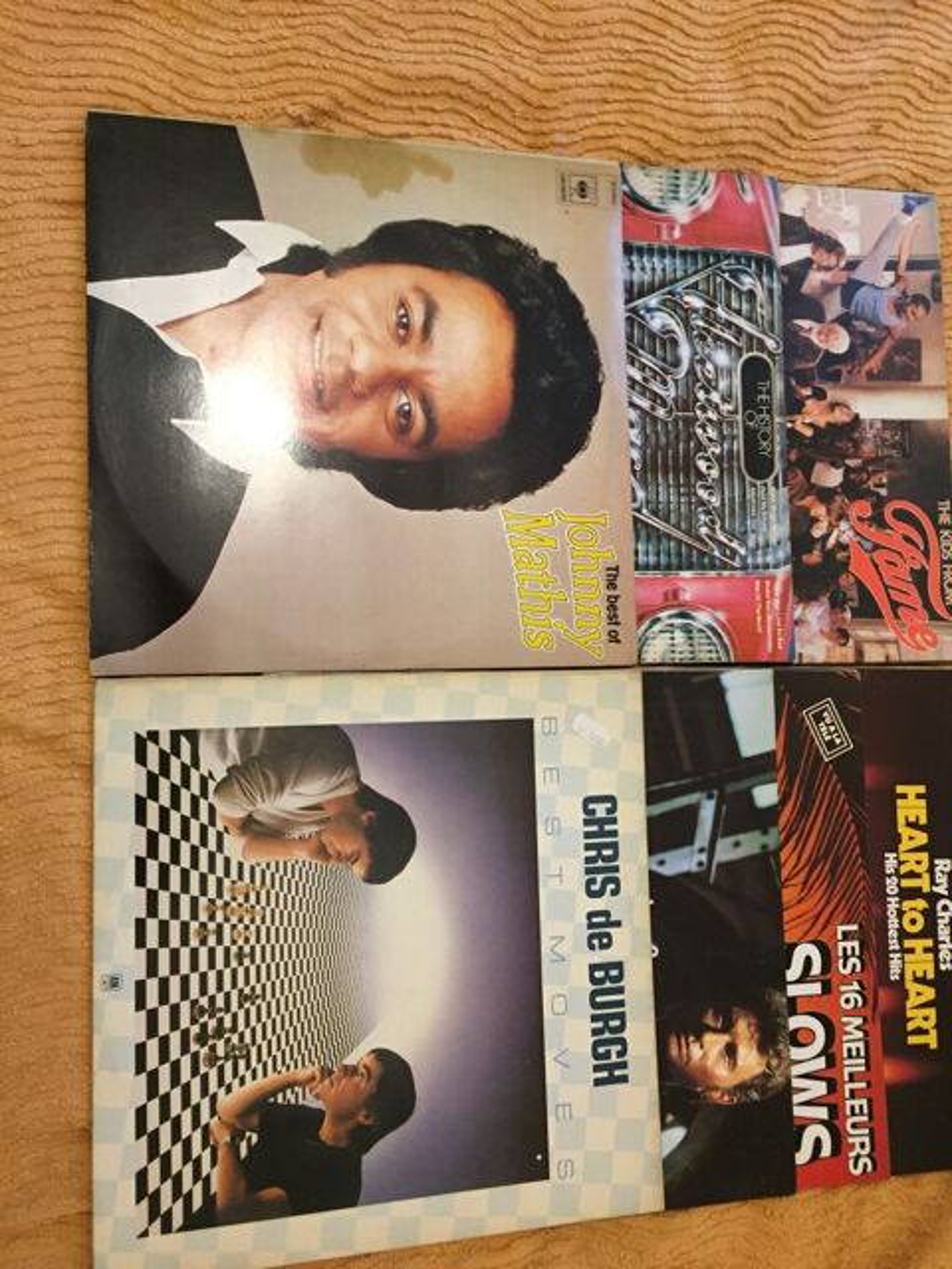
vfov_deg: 61.7
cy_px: 634
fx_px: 1063
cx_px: 476
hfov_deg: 48.2
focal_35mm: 29
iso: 250
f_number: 2.2
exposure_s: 1/33
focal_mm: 4.15
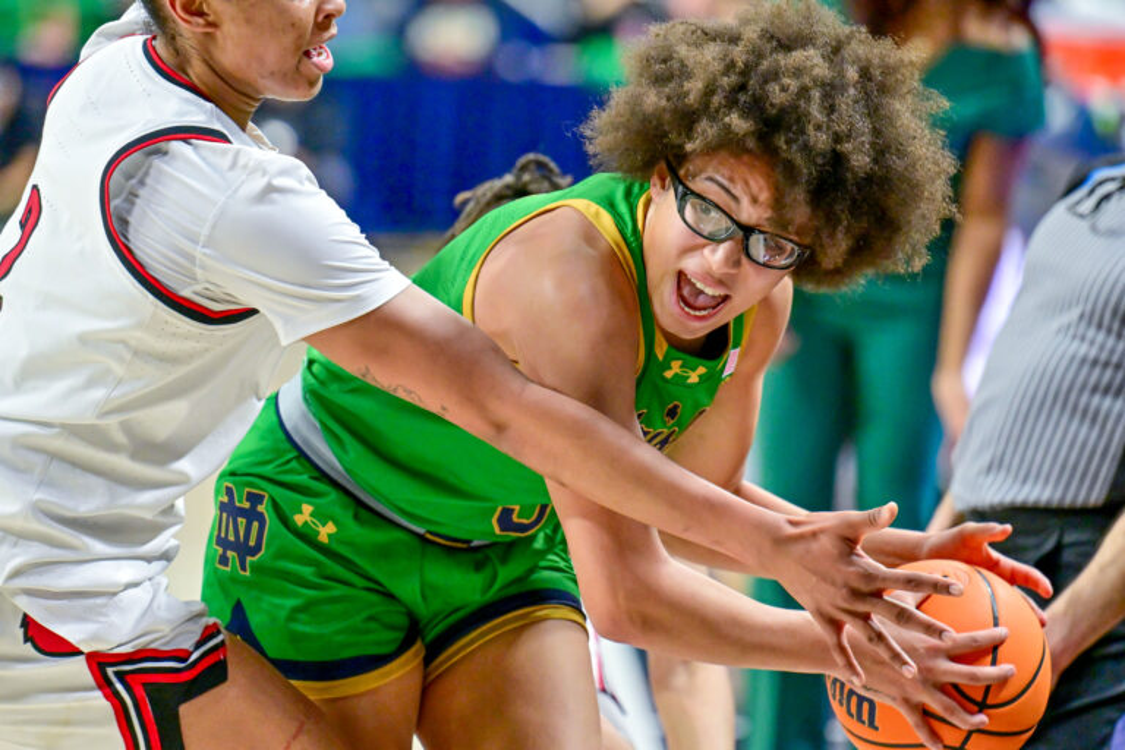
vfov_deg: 5.2
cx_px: 562
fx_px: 8187
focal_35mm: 262
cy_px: 375
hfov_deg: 7.9
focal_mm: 175
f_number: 2.8
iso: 2000
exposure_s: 1/1600
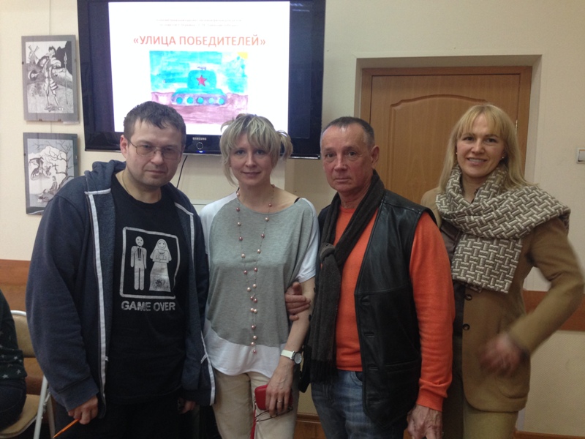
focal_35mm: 33
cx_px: 292
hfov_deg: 55.4
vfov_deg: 42.9
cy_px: 220
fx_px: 558
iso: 125
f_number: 2.4
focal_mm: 4.12
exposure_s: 1/20
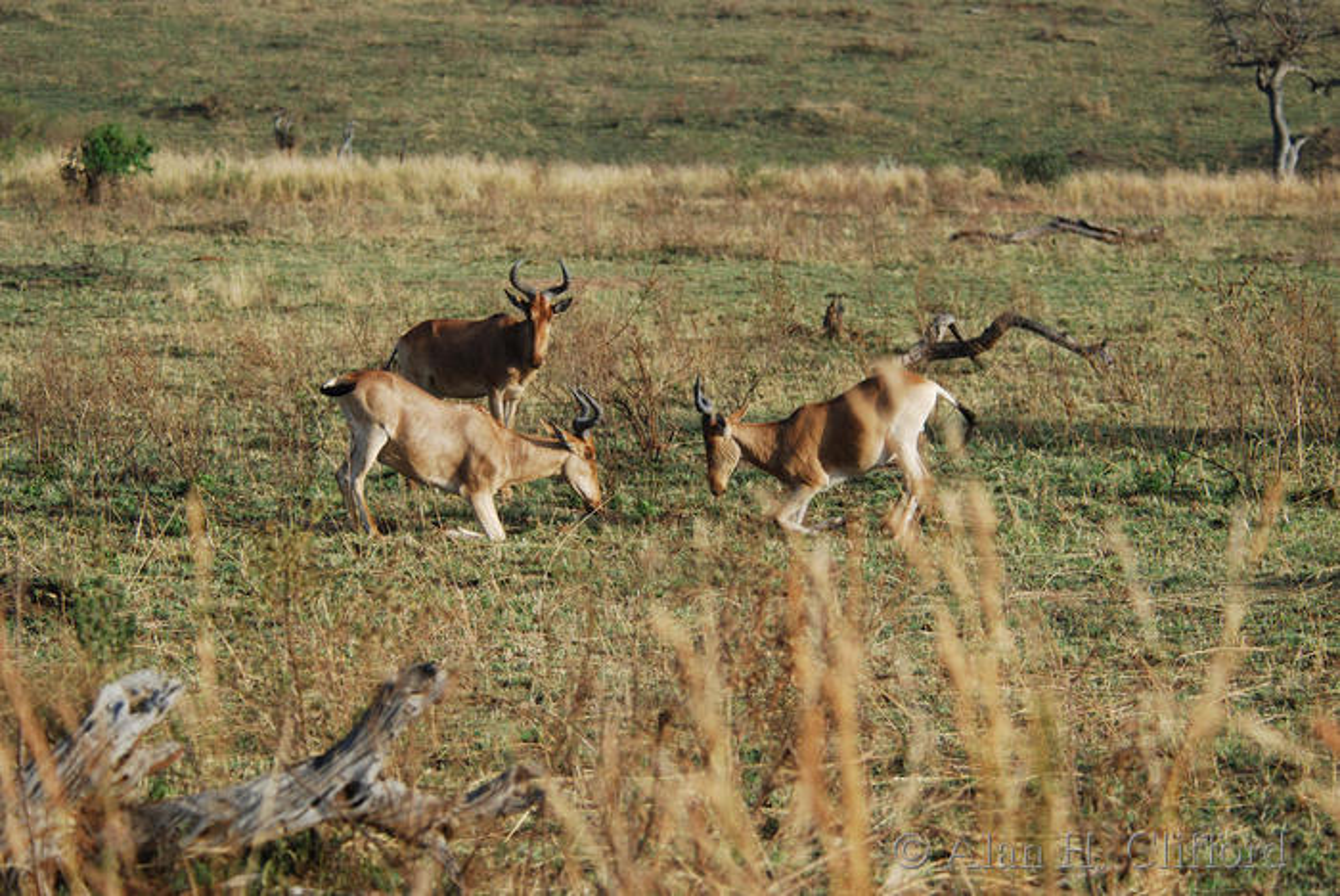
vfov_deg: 8.7
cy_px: 448
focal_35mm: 158
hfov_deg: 13.0
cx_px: 670
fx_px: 5867
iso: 100
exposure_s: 1/320
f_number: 5
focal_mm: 105
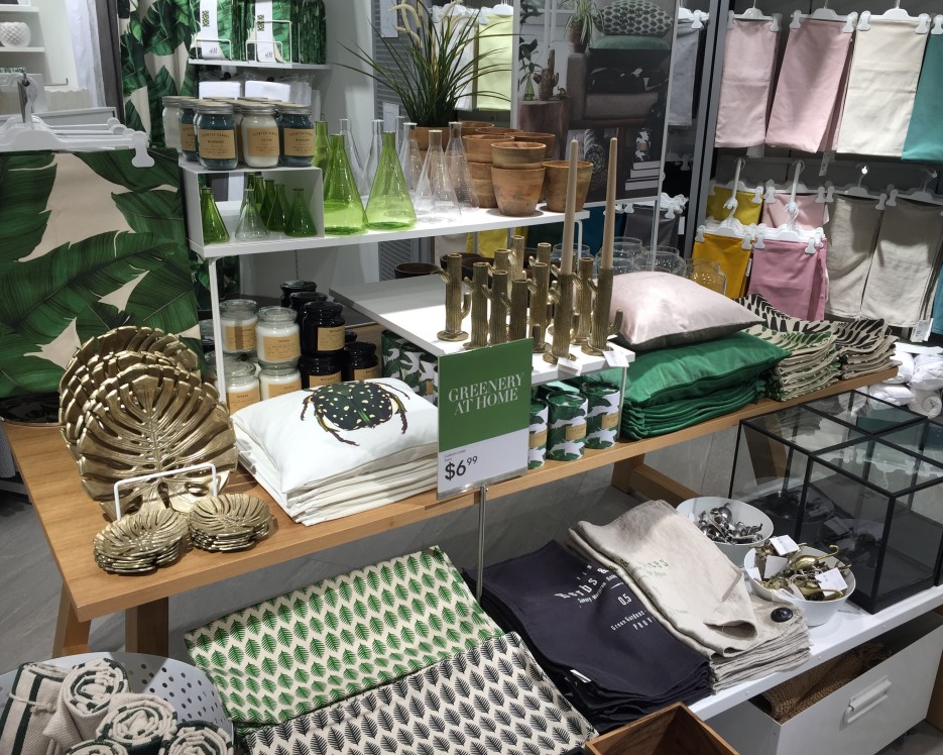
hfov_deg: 57.2
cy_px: 379
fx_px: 865
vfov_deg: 47.1
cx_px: 490
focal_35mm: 31
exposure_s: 1/120
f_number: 2.2
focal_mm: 4.15
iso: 40
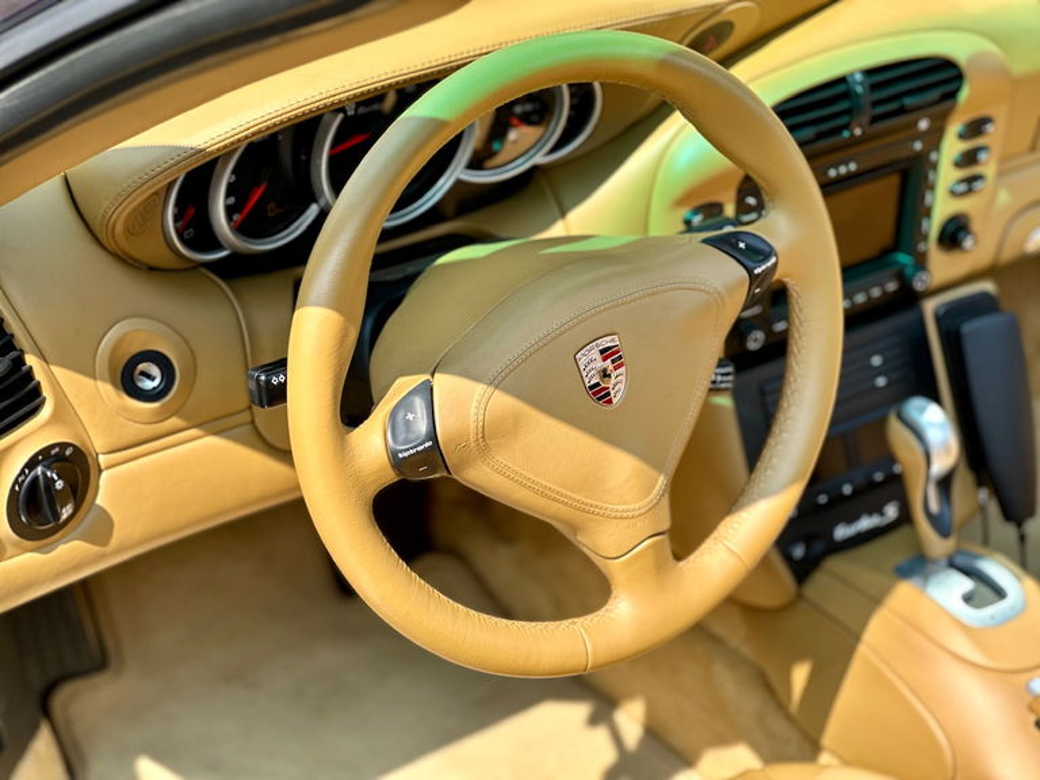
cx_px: 520
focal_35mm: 77
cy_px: 390
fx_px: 2313
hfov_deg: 25.3
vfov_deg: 19.1
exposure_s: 1/172
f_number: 2.8
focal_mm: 9
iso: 25
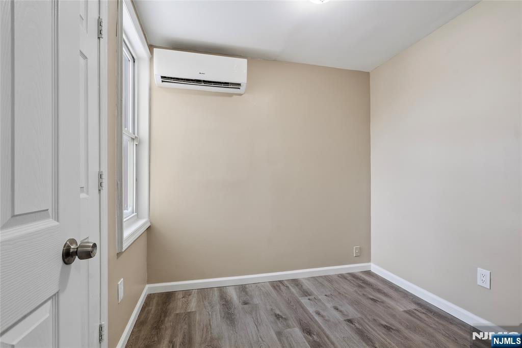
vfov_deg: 73.8
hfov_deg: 96.7
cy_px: 174
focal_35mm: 16
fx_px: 232
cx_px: 261
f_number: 8
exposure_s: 1/80
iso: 100
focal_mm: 16
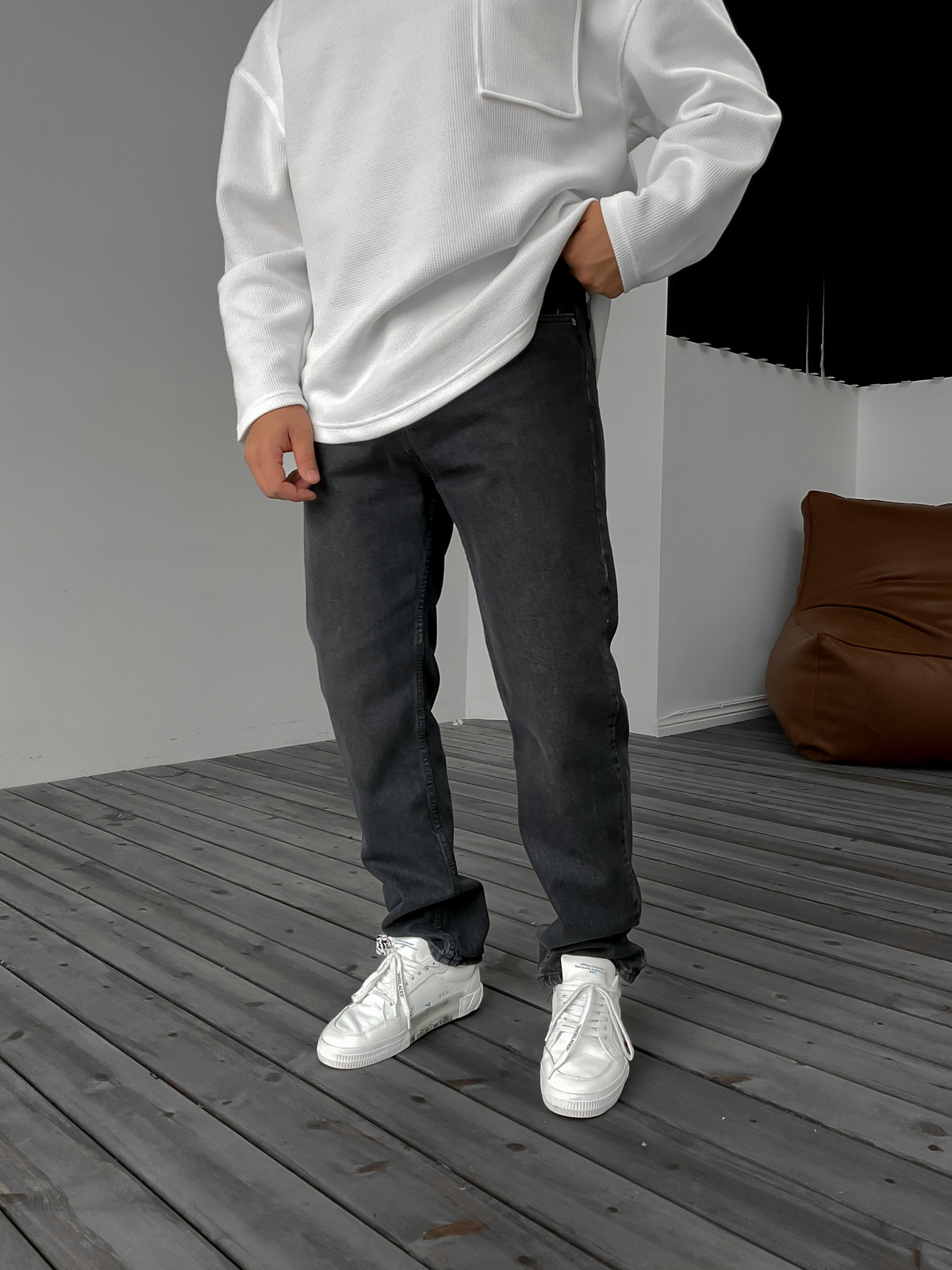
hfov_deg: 48.2
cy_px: 635
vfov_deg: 61.7
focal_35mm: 29
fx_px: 1063
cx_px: 476
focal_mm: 3
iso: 64
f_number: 1.8
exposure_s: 1/120
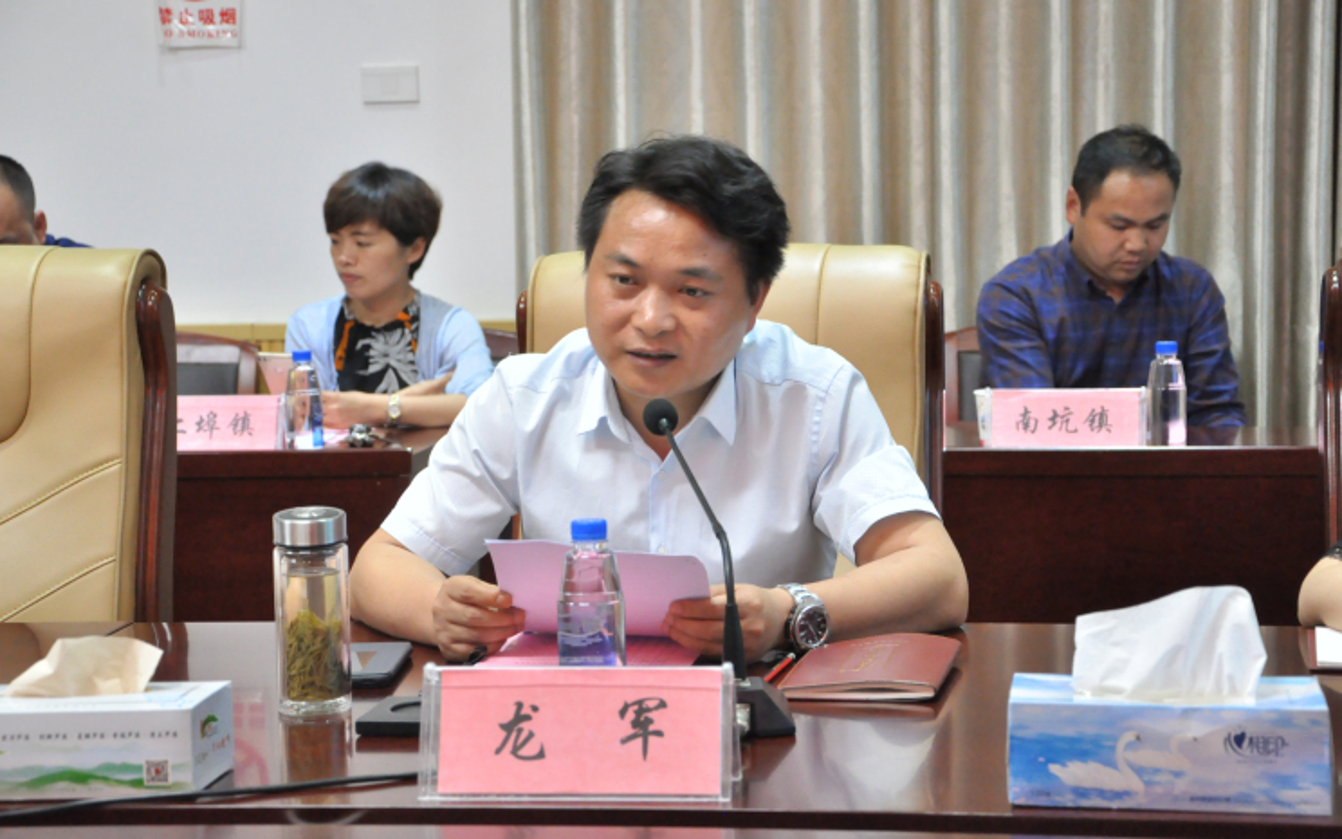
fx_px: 2926
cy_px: 429
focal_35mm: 80
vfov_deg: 16.3
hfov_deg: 25.8
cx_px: 671
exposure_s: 1/60
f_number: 5.6
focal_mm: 52
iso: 2800
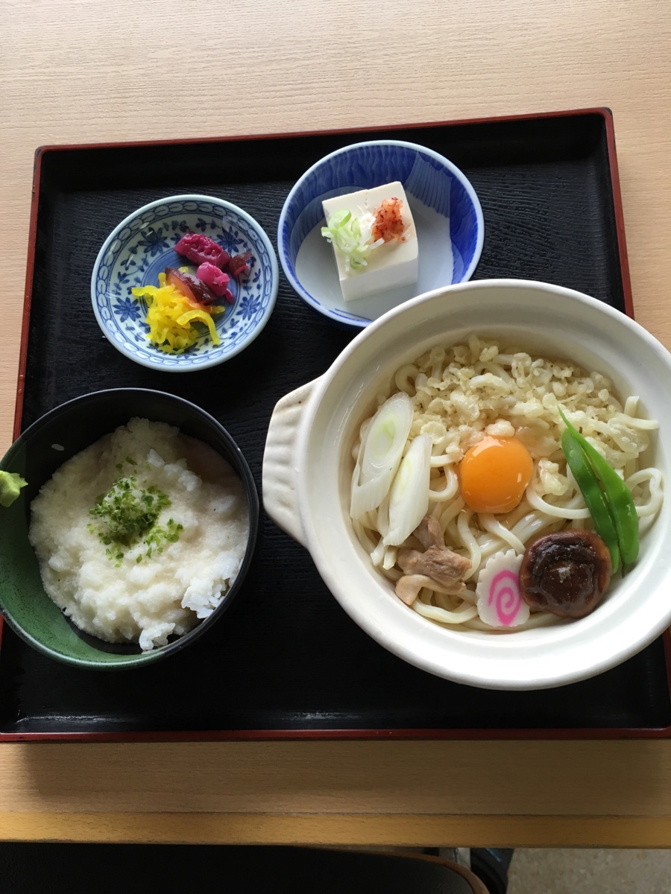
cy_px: 447
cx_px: 336
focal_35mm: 29
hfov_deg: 48.2
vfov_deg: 61.7
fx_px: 750
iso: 40
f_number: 2.2
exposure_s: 1/30
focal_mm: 4.15
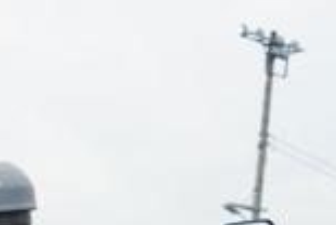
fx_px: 1261
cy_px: 496
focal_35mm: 135
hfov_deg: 14.8
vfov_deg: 9.3
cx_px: -24
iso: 100
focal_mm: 26
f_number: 7.1
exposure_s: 1/100
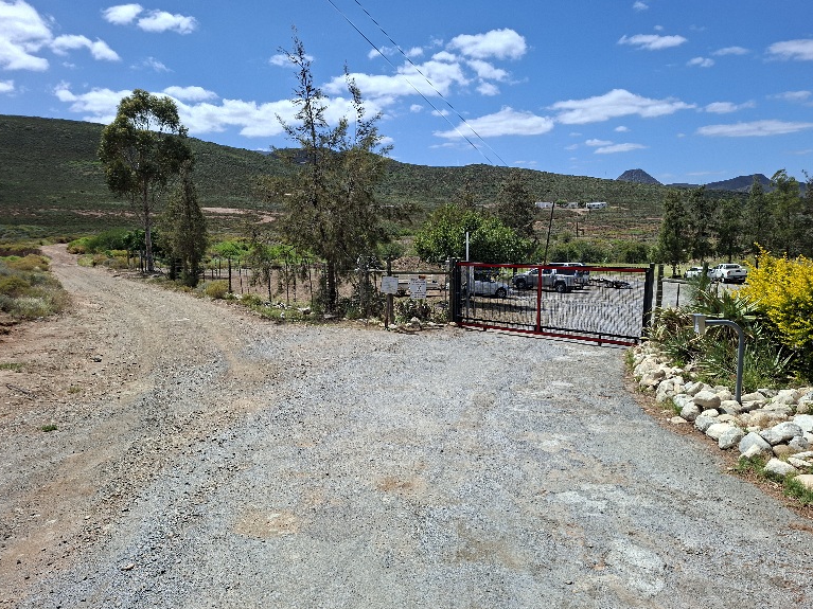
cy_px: 309
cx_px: 414
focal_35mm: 24
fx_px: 564
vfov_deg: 56.8
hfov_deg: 71.6
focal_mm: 5.54
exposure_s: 1/2500
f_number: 1.8
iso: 50
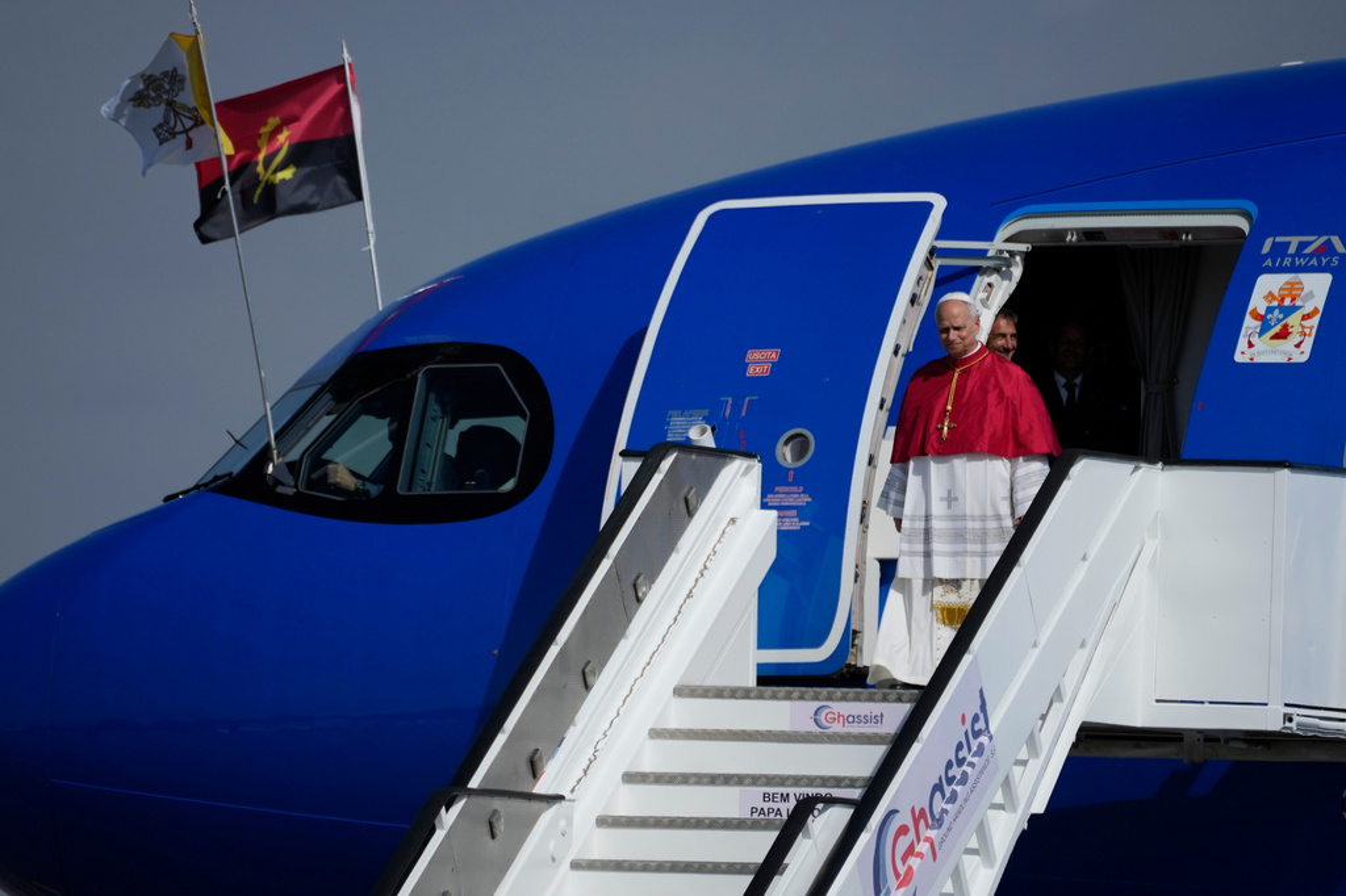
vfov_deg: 2.3
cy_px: 448
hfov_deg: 3.4
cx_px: 673
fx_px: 22425
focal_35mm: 600
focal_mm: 400
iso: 400
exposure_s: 1/6400
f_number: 5.6
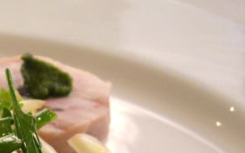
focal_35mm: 114
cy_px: 203
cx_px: -61
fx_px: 761
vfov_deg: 11.2
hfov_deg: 17.3
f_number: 2.8
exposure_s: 1/20
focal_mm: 7.9
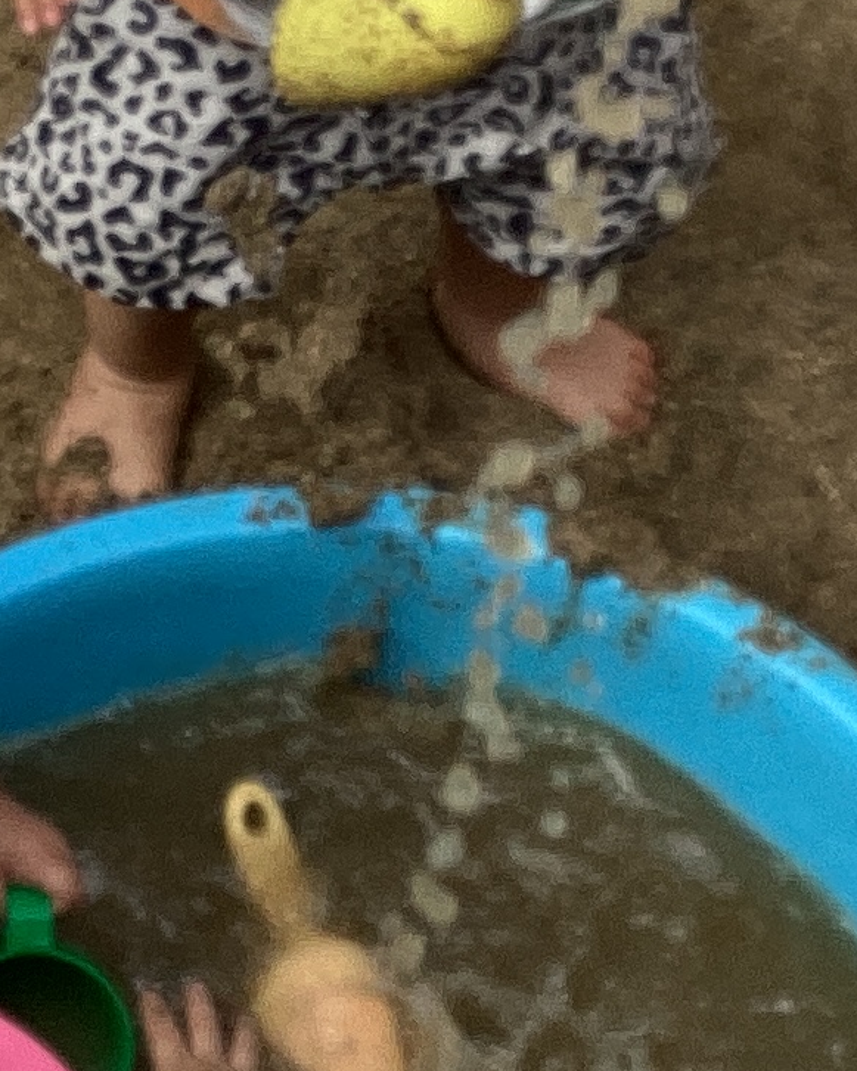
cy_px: 373
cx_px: 258
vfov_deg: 14.1
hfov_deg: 11.3
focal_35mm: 136
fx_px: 4311
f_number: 2.4
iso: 25
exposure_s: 1/403
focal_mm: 3.3
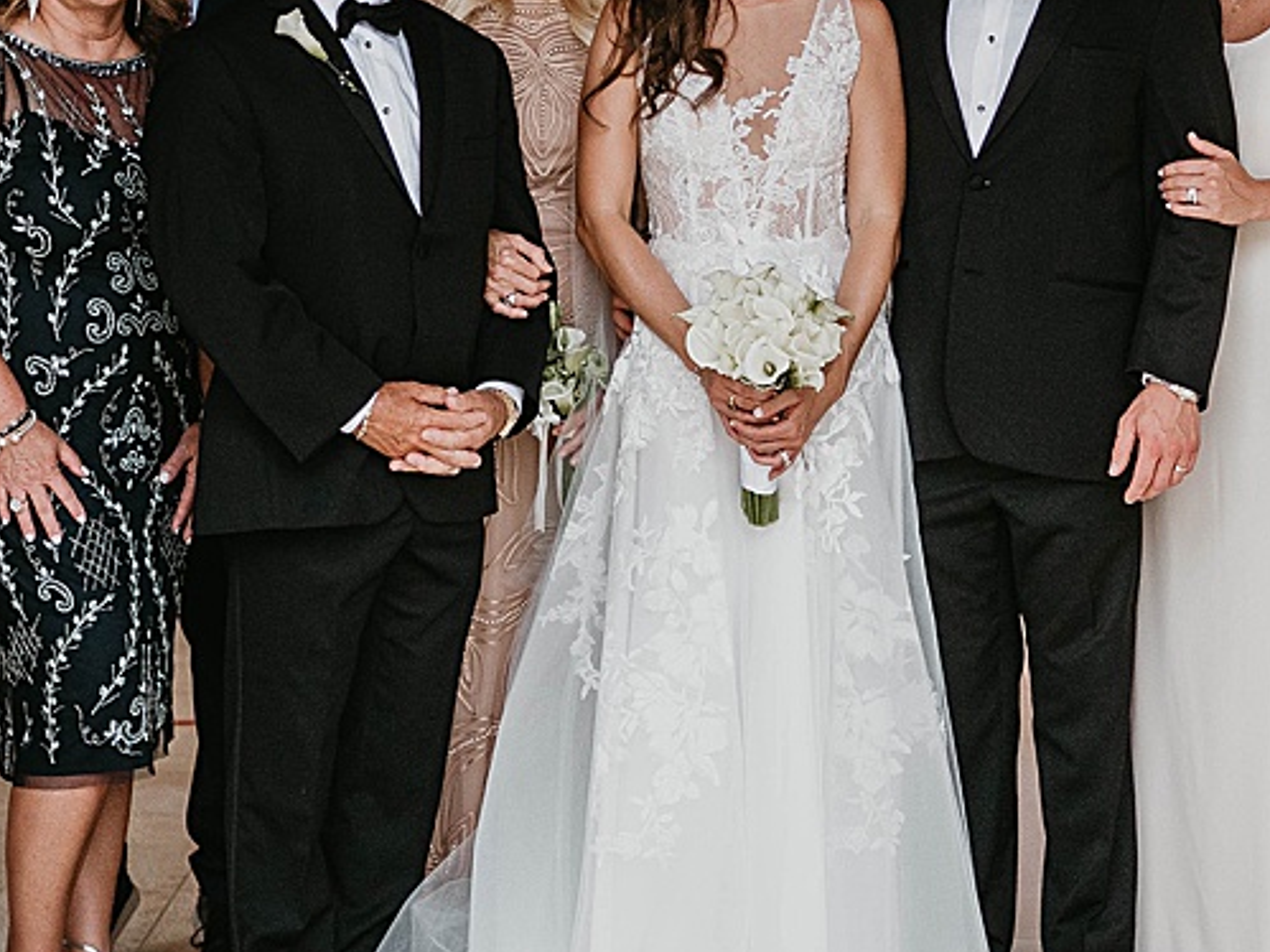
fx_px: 3961
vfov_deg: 13.5
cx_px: 733
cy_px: -14
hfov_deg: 18.2
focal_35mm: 108
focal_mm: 35
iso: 400
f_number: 1.4
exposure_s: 1/500
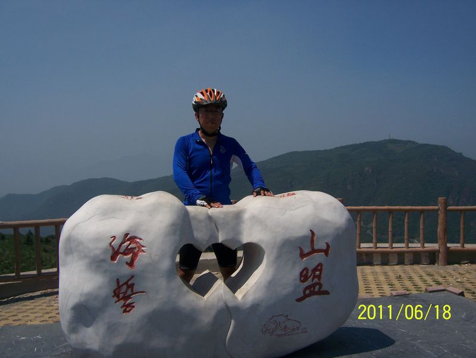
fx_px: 495
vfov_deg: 39.7
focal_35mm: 36
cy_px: 179
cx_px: 238
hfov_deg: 51.3
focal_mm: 6
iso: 80
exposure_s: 1/1250
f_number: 4.5
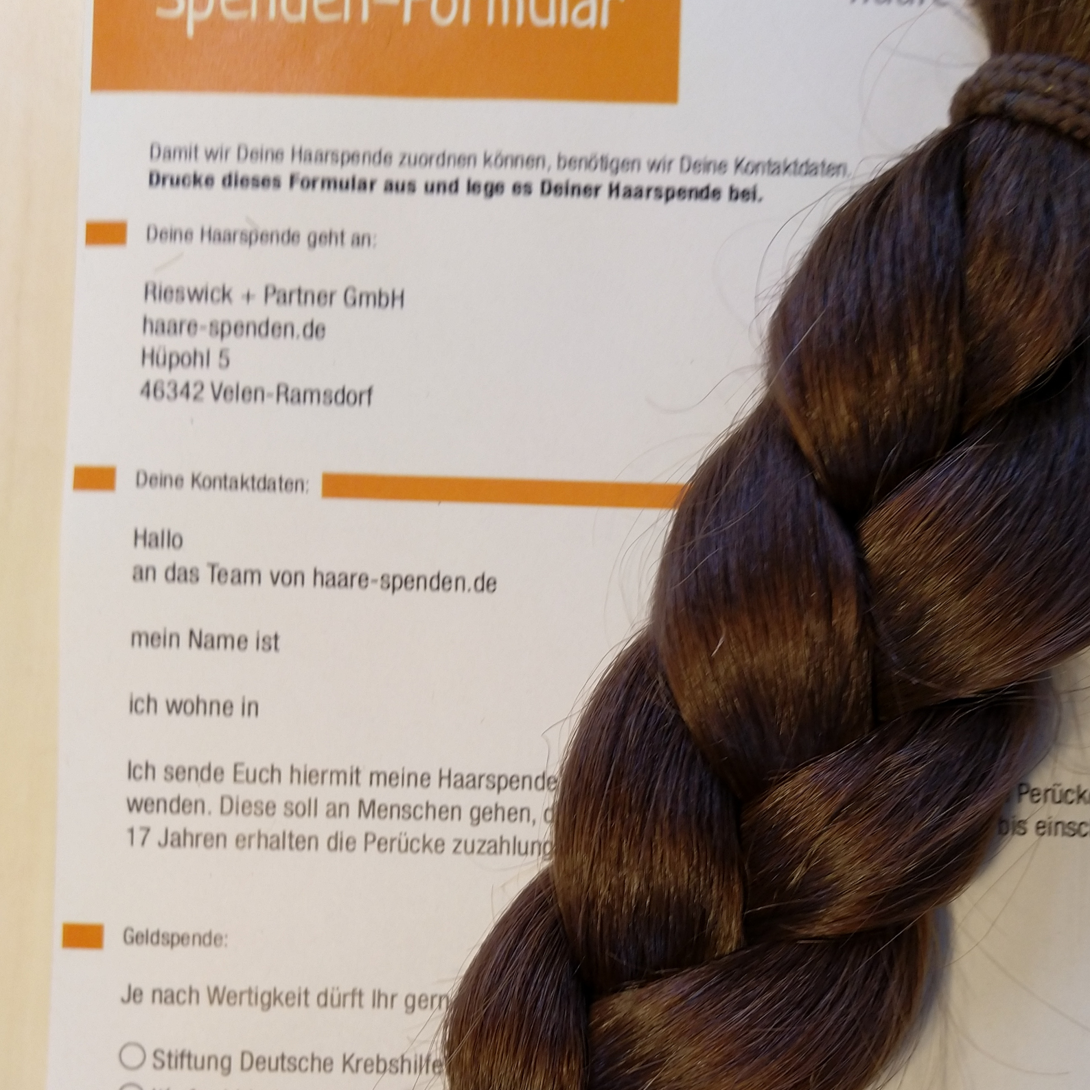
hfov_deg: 43.5
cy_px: 786
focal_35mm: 38
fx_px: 1354
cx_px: 679
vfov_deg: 42.8
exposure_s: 1/33
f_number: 1.75
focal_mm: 4.28
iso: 100
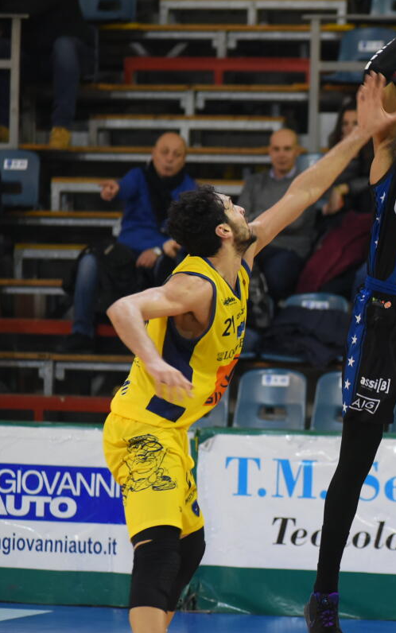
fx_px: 4107
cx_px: 437
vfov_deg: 8.8
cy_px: 316
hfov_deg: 5.5
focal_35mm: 238
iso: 2500
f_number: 3.5
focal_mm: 155
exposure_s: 1/250
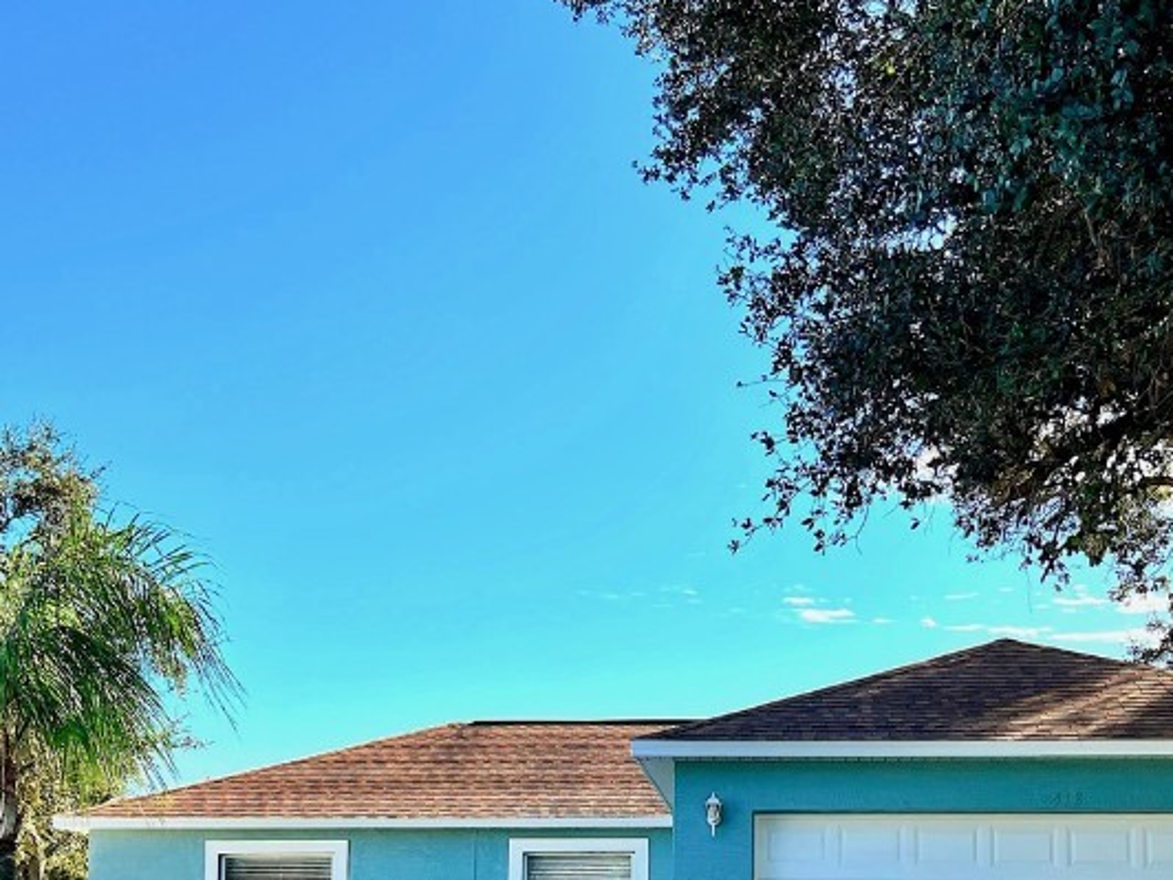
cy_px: 790
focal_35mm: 50
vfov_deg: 28.0
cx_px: 776
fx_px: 1694
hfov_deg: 37.8
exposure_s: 1/2513
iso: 50
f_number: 1.5
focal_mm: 5.7
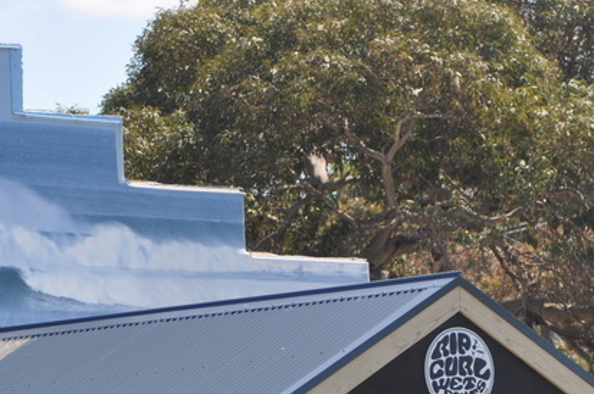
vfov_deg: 4.1
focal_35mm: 335
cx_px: 27
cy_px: 469
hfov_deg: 6.1
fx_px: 5519
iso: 200
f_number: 5.6
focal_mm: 90
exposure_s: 1/500
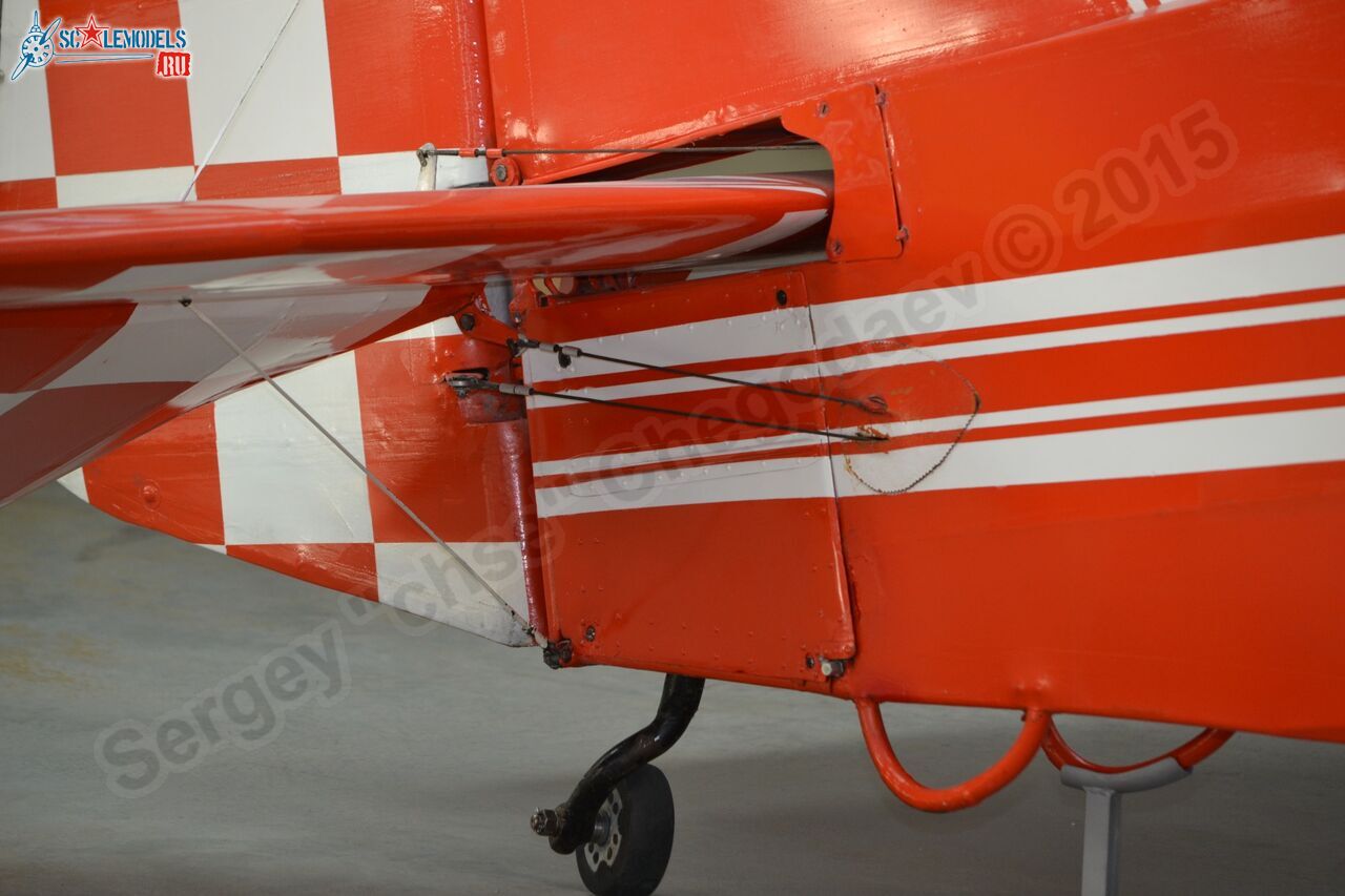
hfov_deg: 8.3
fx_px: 9245
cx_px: 672
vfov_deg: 5.6
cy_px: 448
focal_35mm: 248
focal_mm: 165
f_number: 5
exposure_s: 1/100
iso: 400
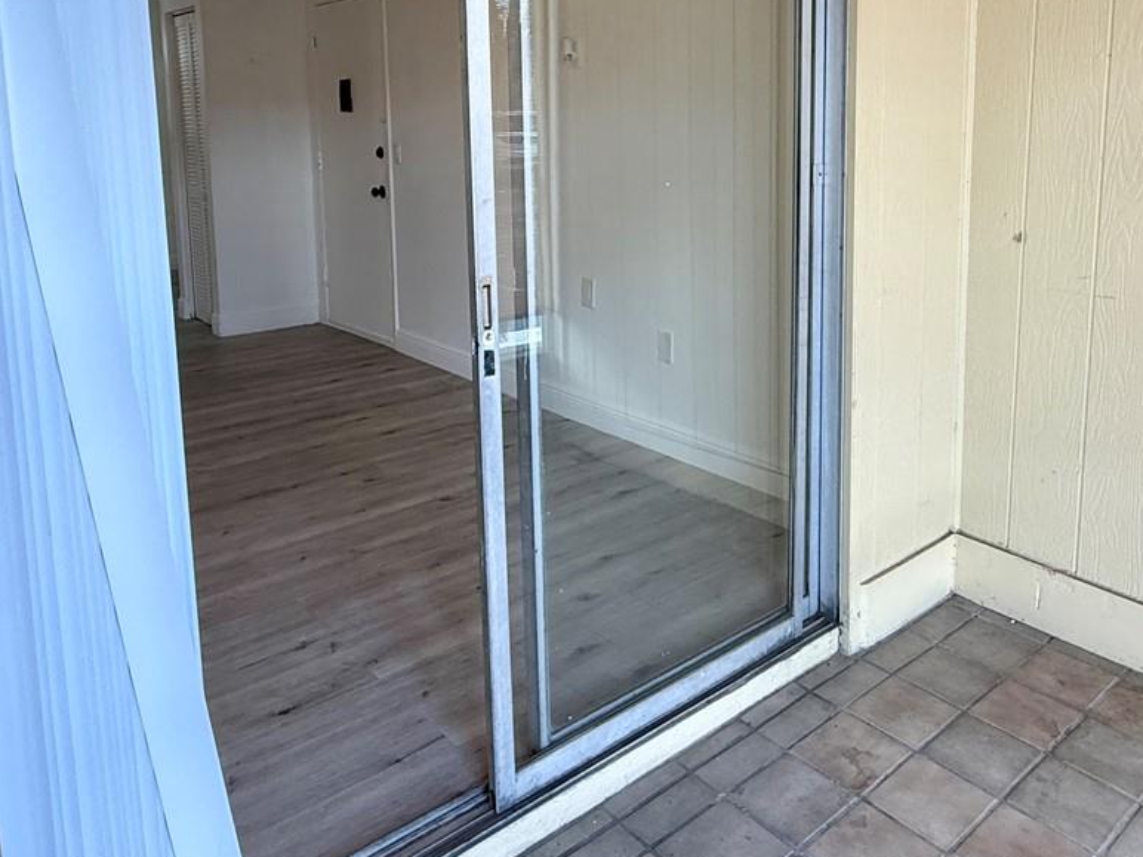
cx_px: 709
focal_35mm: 29
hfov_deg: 60.9
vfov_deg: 46.9
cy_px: 240
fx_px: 958
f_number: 2.2
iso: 250
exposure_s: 1/99
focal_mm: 2.22
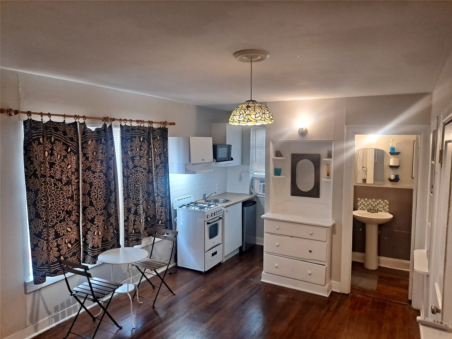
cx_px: 226
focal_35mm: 25
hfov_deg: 69.4
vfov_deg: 54.9
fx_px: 326
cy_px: 170
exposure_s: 1/60
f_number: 2
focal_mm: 4.6
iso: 200
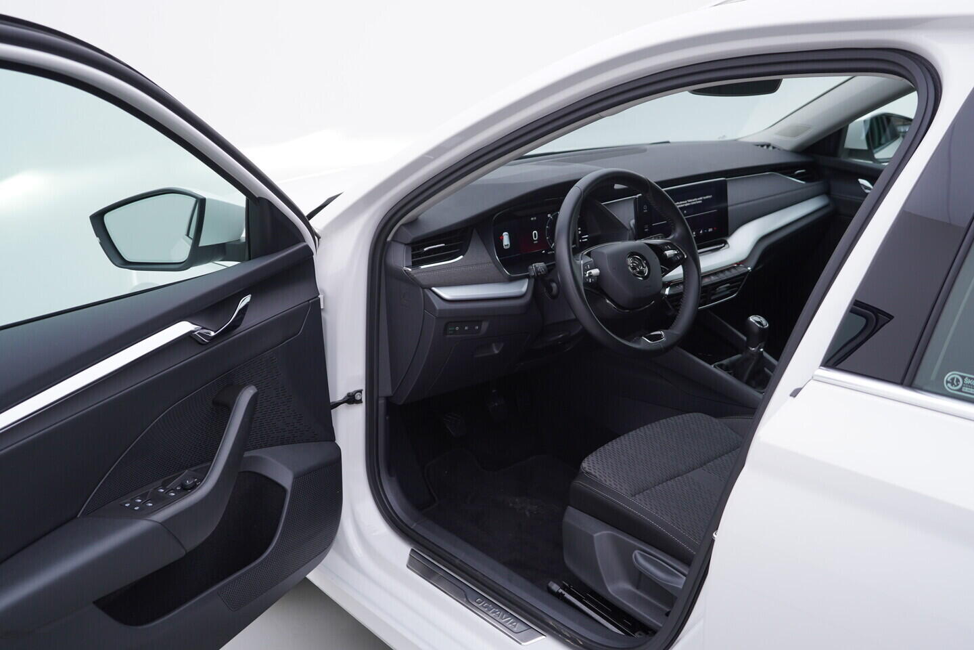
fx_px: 974
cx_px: 487
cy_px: 325
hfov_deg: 53.1
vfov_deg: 36.9
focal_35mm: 36
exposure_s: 1/60
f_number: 3.5
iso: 125
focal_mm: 24
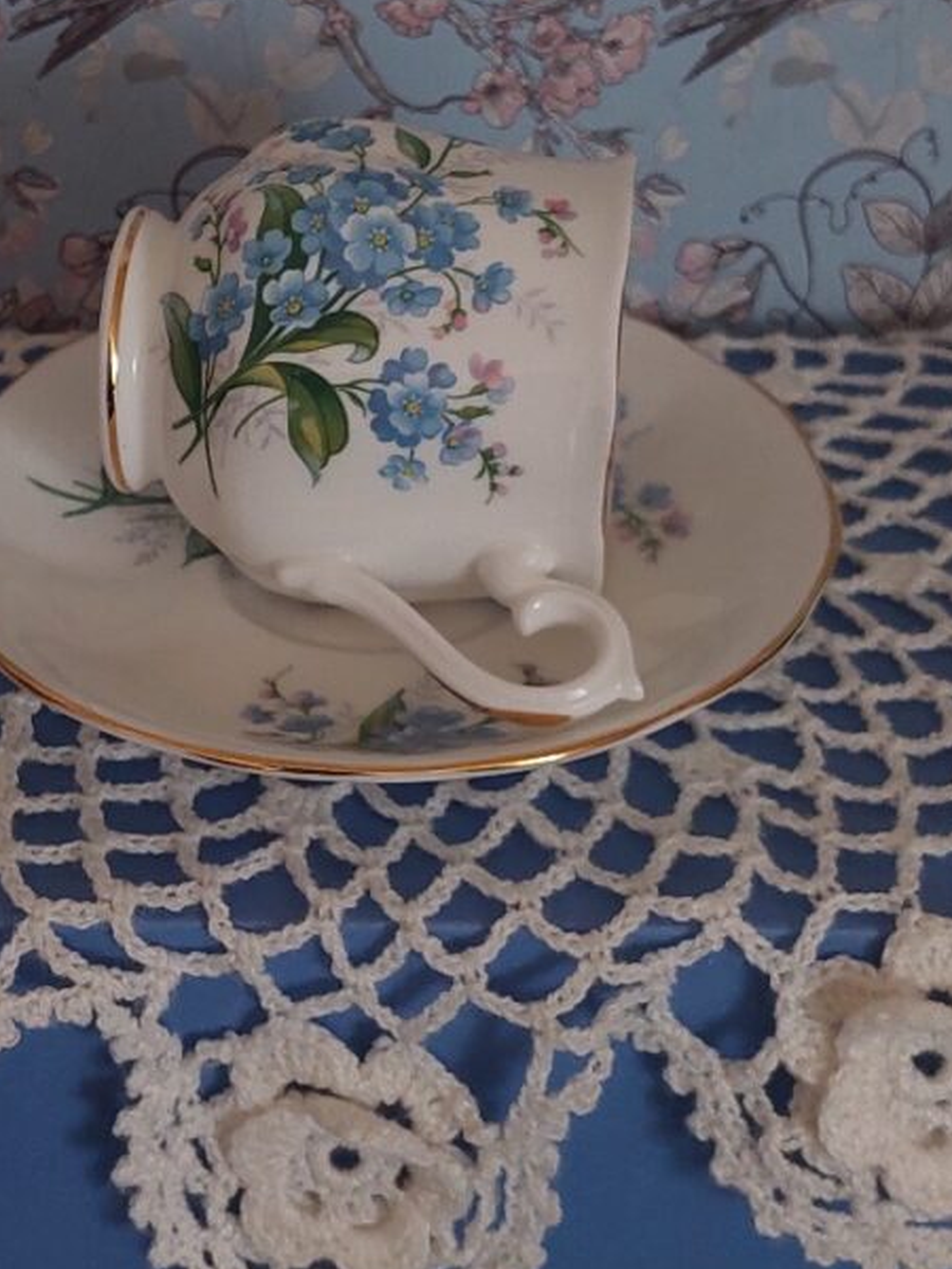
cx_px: 379
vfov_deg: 56.4
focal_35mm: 32
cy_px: 512
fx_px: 1173
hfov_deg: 43.9
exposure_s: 1/25
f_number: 1.8
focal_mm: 5.23
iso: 500
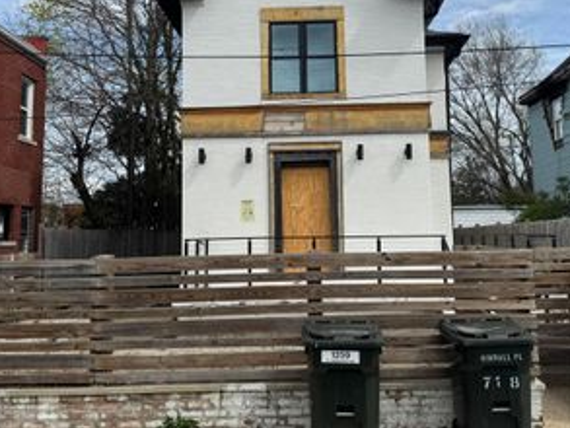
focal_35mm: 41
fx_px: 675
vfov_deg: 34.8
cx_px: 290
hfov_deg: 45.8
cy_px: 143
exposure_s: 1/6410
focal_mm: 6.76
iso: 80
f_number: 1.78
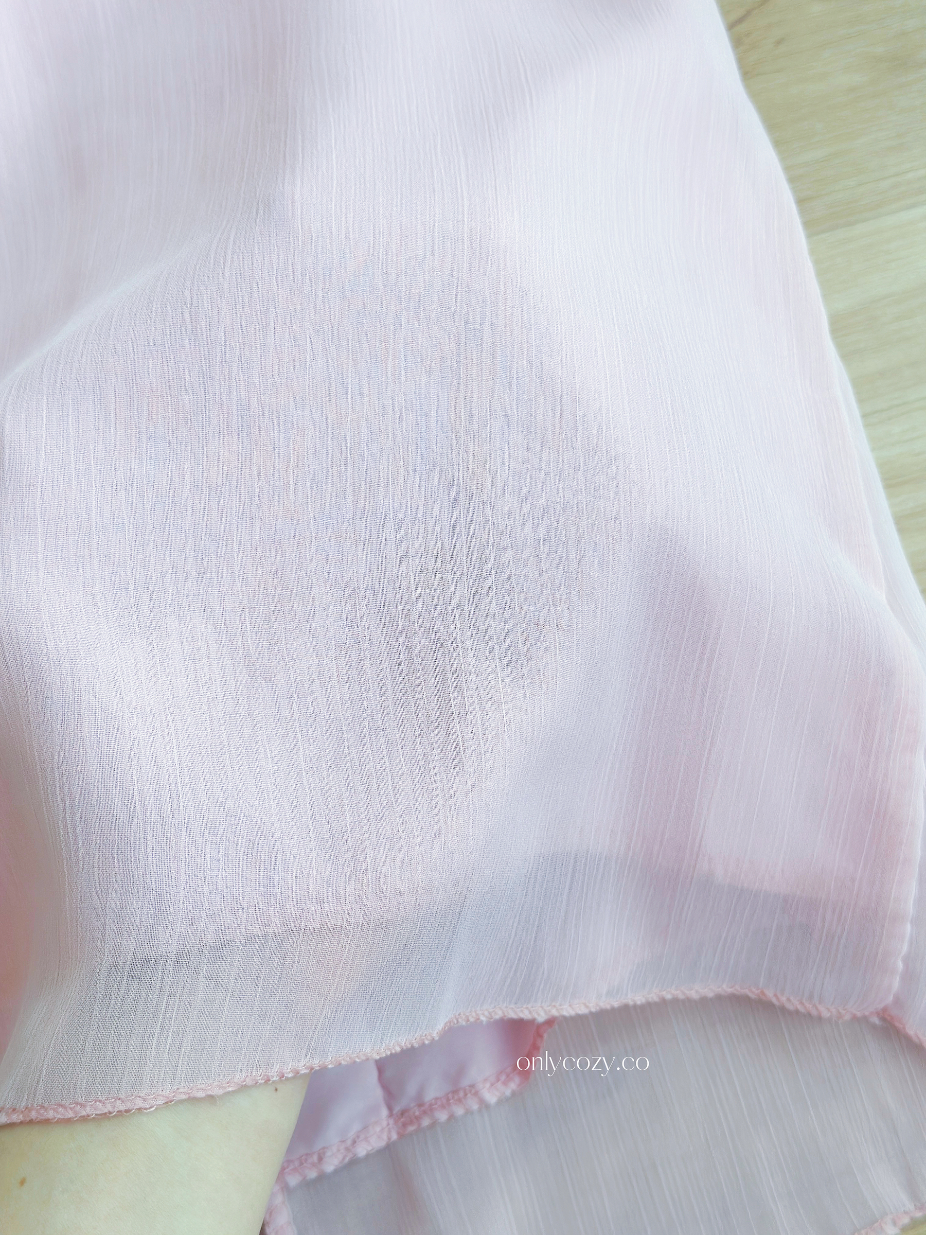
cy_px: 618
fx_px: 1712
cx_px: 463
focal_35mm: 48
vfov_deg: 39.7
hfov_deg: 30.3
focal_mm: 6.86
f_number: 1.78
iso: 64
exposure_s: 1/175
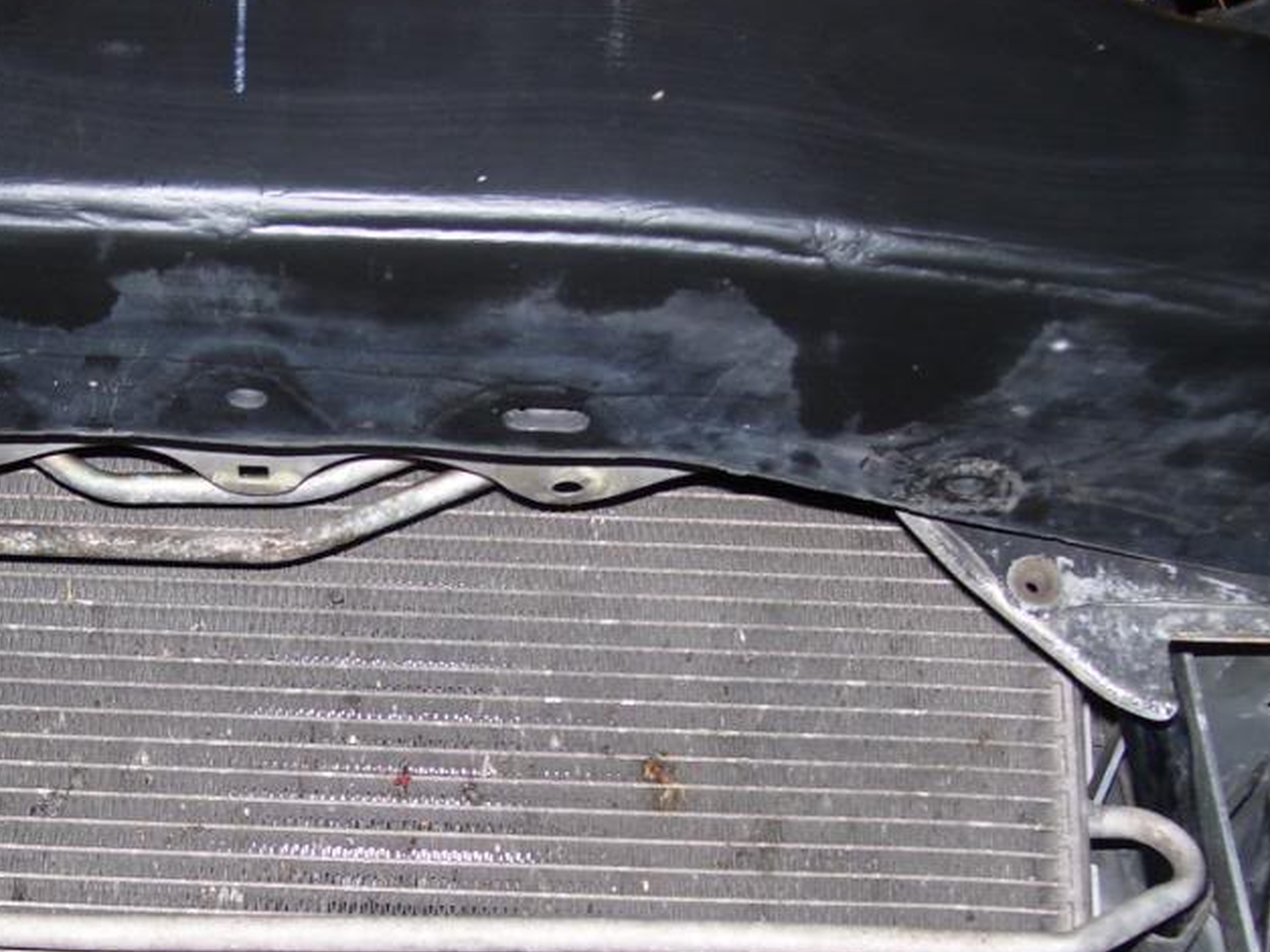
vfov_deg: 25.1
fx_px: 2128
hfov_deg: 32.7
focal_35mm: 58
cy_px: 644
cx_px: 330
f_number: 2.7
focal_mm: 6
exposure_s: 1/60
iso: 80
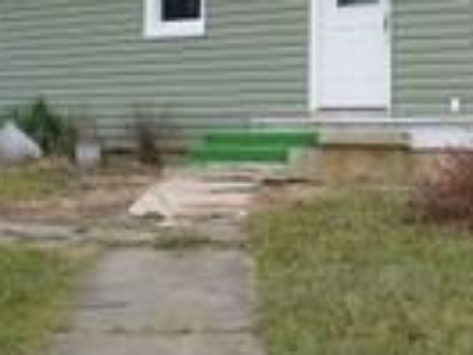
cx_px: 412
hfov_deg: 17.3
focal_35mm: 112
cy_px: 65
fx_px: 1530
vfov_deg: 13.2
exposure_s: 1/160
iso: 80
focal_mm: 6.1
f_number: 2.8
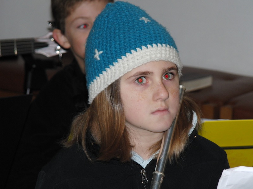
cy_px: 94
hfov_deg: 8.9
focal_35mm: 222
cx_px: 126
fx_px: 1623
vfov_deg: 6.7
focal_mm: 44.9
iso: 200
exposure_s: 1/60
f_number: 3.5
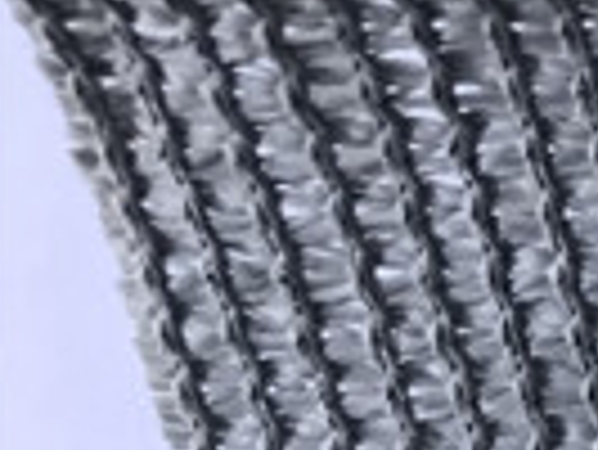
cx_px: 1781
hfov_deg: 9.4
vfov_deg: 8.3
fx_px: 2905
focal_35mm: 168
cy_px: 940
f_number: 1.8
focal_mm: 3.99
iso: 40
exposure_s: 1/100
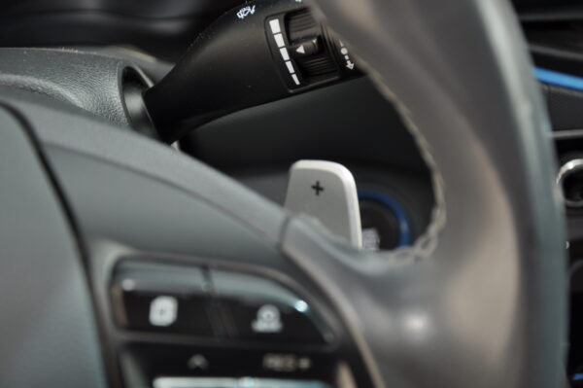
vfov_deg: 18.9
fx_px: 1165
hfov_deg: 28.1
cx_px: 292
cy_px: 194
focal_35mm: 72
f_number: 4.8
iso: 220
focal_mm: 48
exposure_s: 1/200
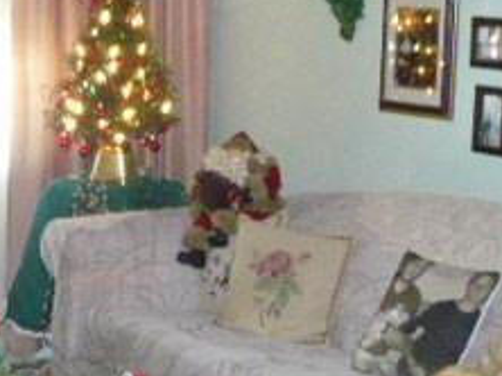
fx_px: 1463
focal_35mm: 101
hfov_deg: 19.1
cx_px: 54
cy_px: 168
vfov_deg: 14.6
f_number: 2.8
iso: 640
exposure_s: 1/30
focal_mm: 5.8
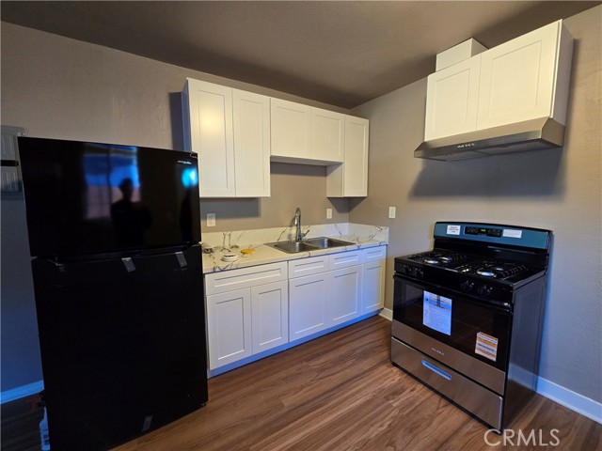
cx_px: 301
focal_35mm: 13
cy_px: 226
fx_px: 226
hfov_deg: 106.2
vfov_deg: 89.9
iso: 320
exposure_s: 1/60
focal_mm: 2.2
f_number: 2.2
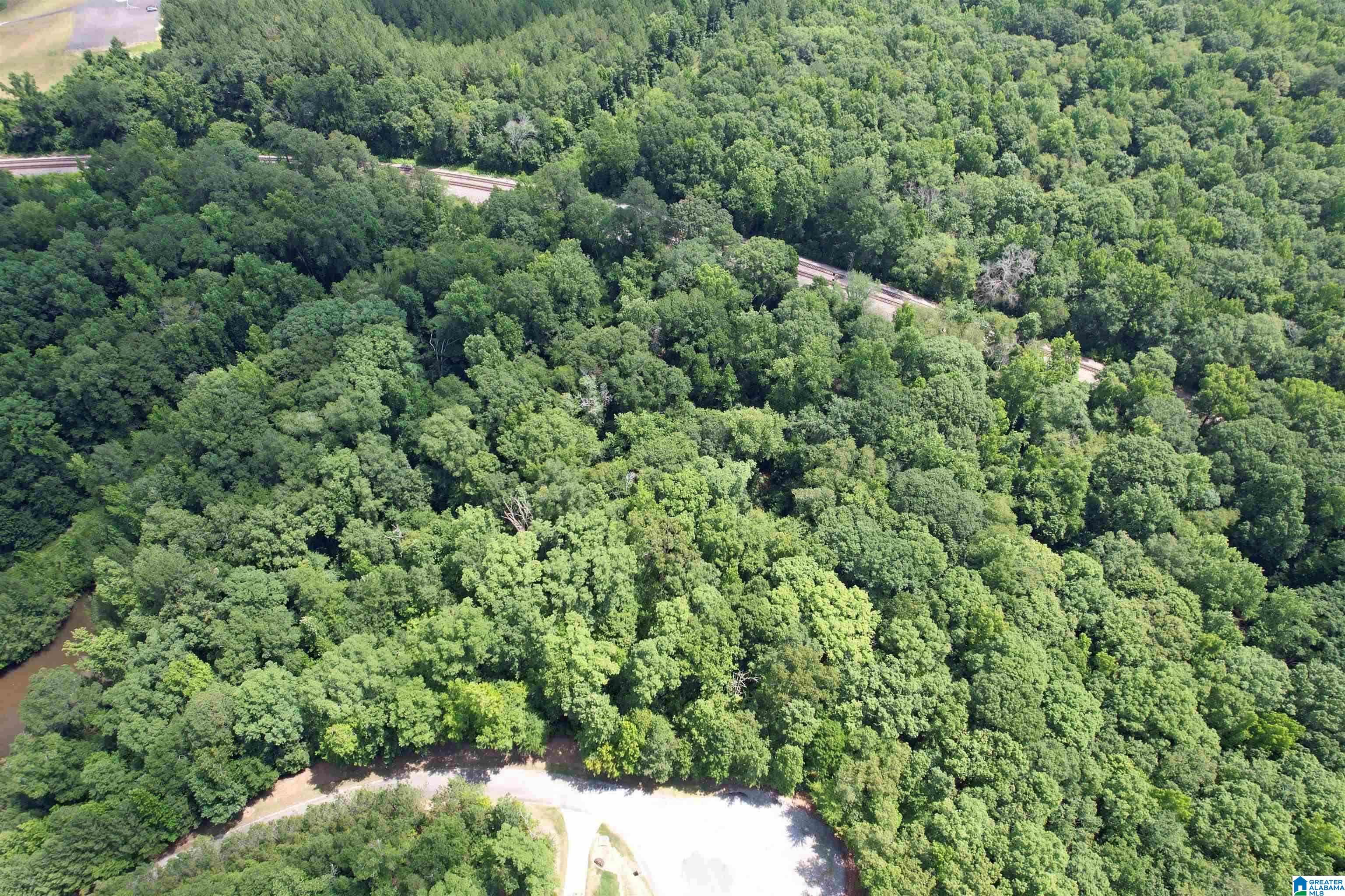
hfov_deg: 78.6
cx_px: 672
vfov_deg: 57.2
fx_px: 822
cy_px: 448
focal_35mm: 22
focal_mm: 8.38
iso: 100
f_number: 2.8
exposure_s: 1/500
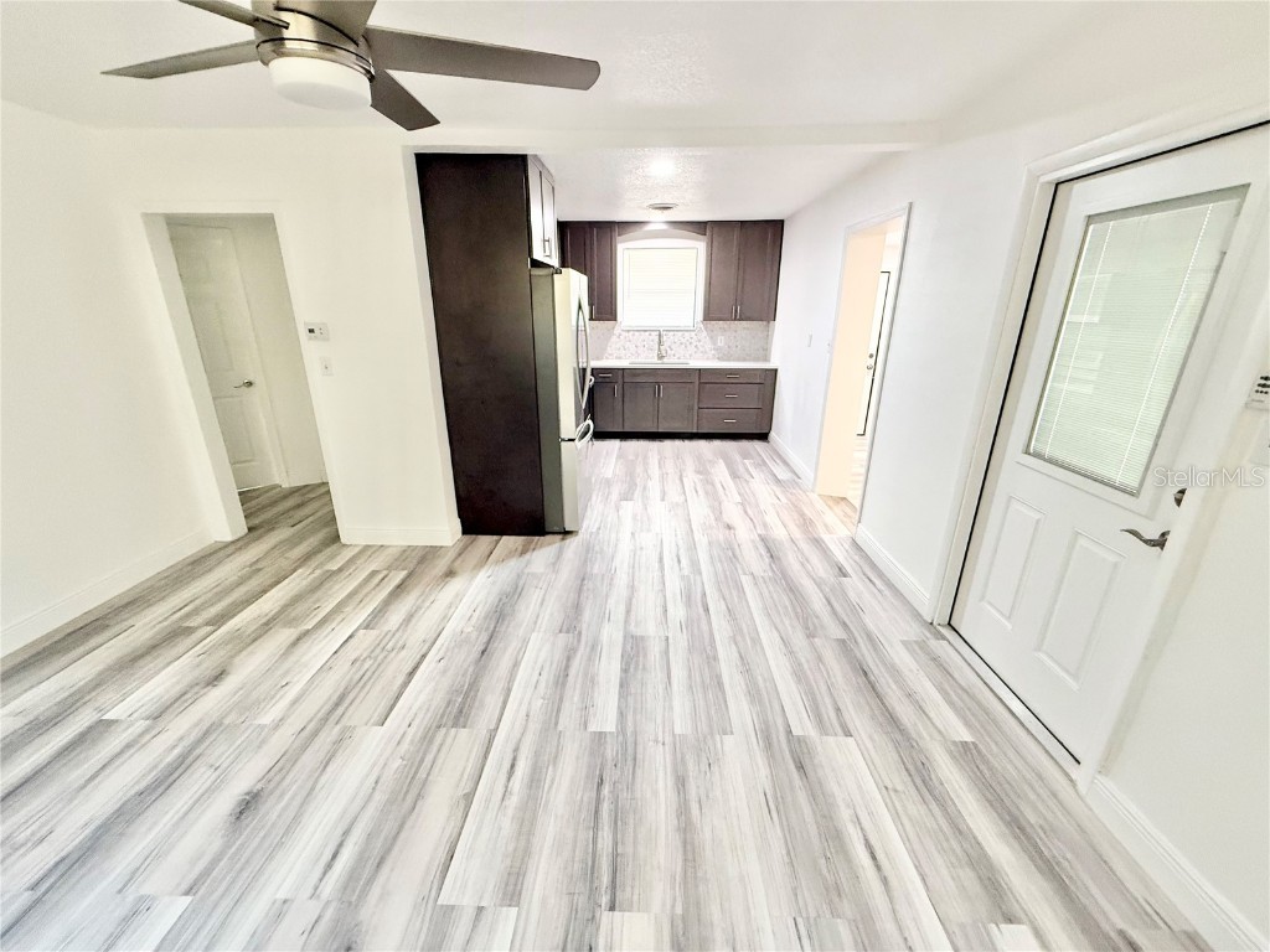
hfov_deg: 102.1
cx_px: 635
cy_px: 476
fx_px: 514
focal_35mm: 14
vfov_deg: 85.7
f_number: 2.2
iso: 320
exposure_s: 1/60
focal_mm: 2.22
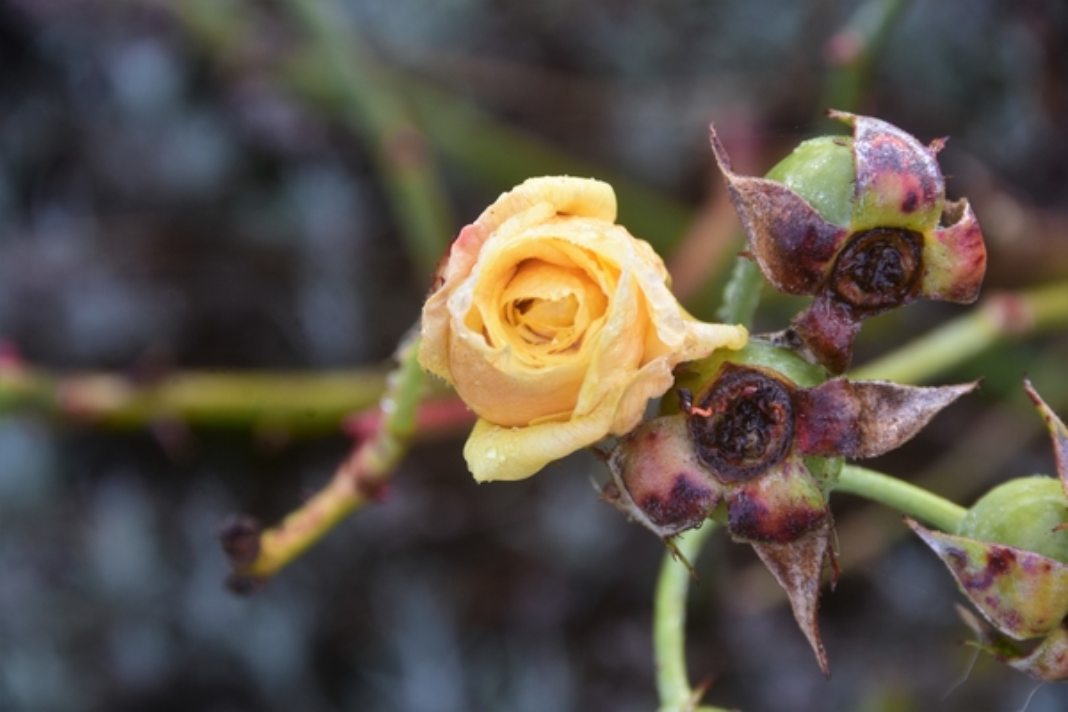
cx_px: 534
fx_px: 8899
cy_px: 356
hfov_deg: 6.9
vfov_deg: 4.6
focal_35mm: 300
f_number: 10
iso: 280
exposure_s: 1/60
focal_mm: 200
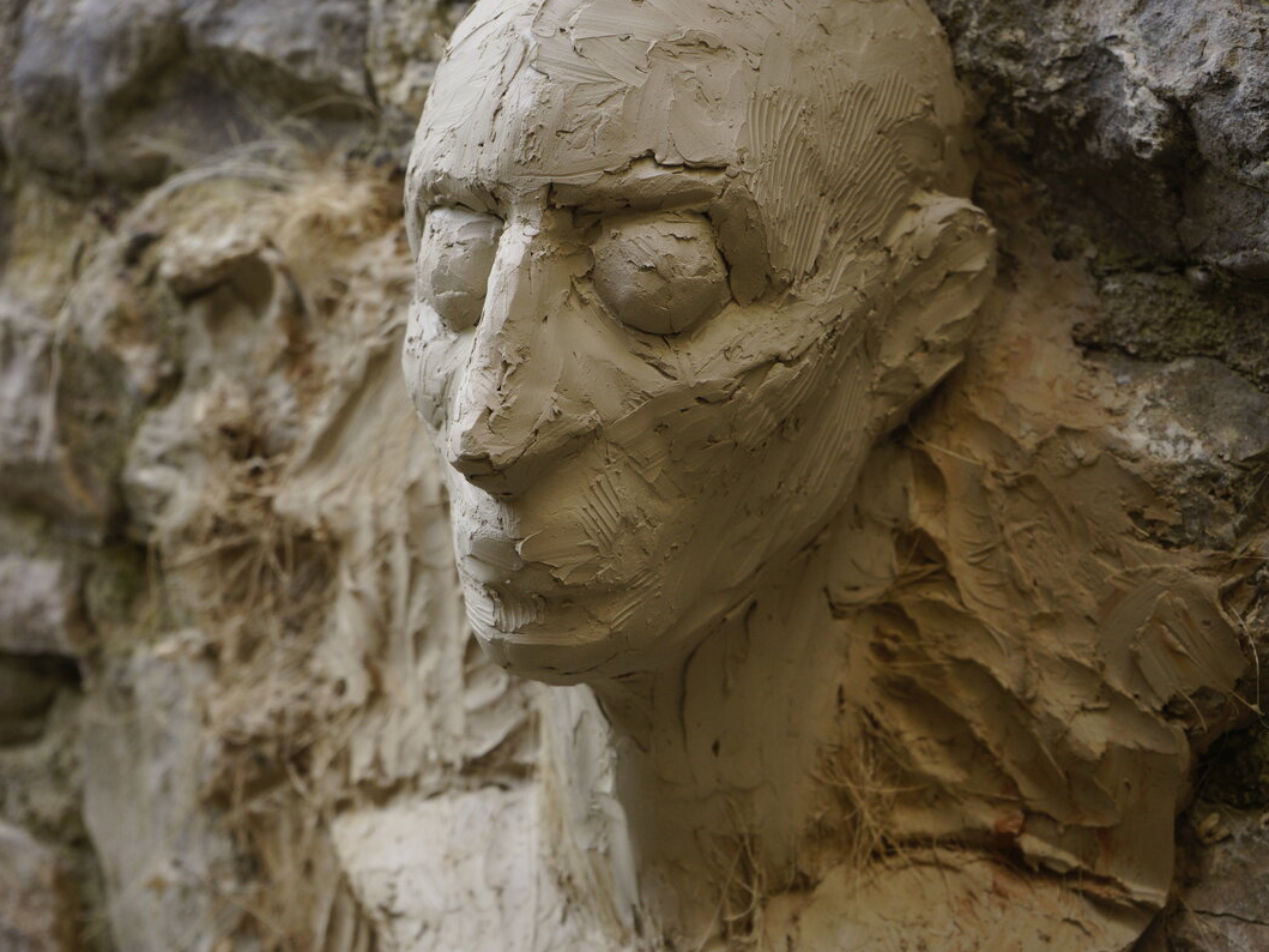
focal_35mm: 61
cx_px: 568
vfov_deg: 24.0
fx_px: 2236
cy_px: 476
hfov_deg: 31.7
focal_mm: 56
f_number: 5.6
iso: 1000
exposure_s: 1/125
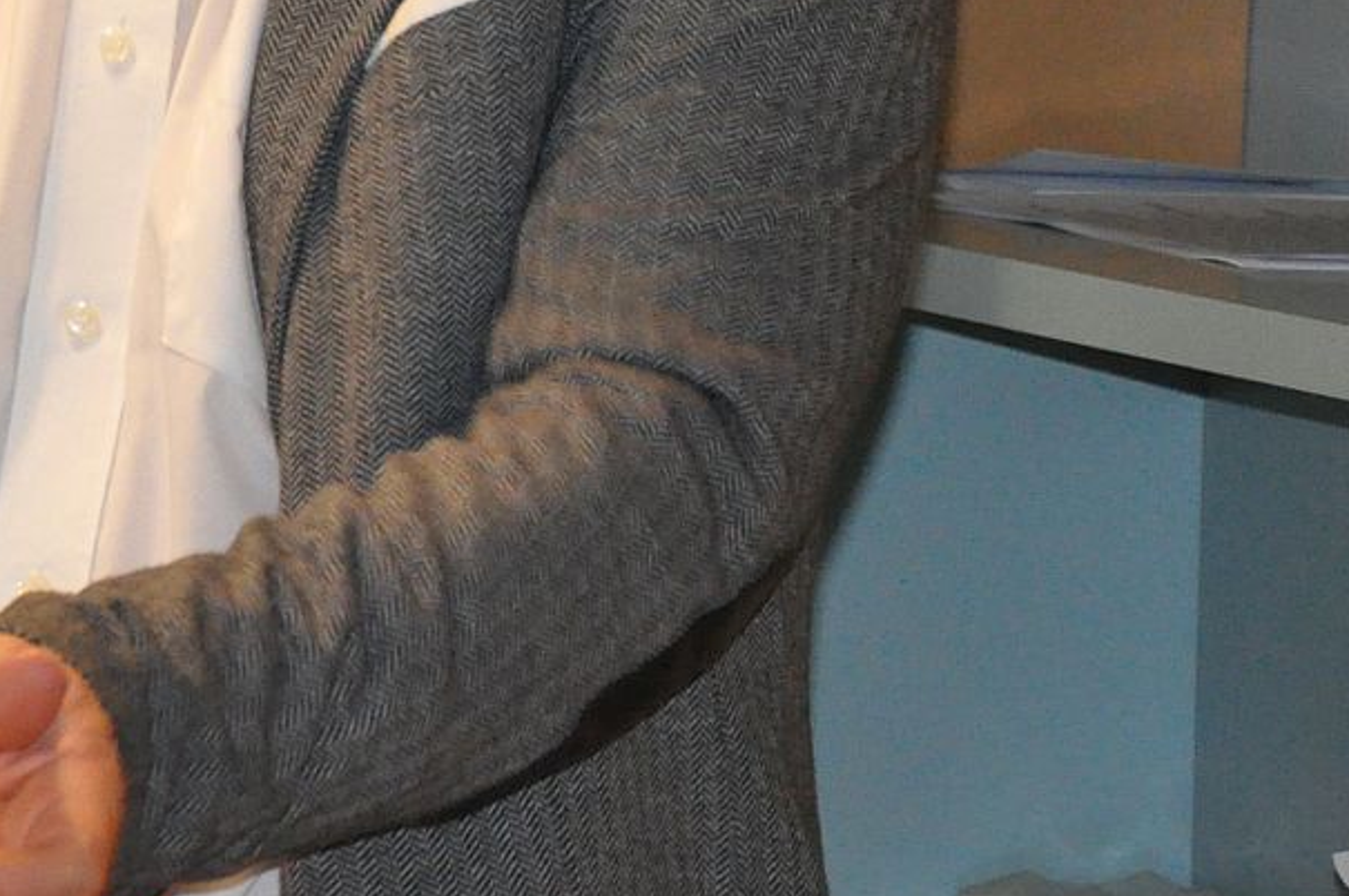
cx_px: -533
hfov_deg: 6.1
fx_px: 12520
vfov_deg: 4.1
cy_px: -210
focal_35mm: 334
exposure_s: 1/60
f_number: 5.3
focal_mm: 75
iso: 2000
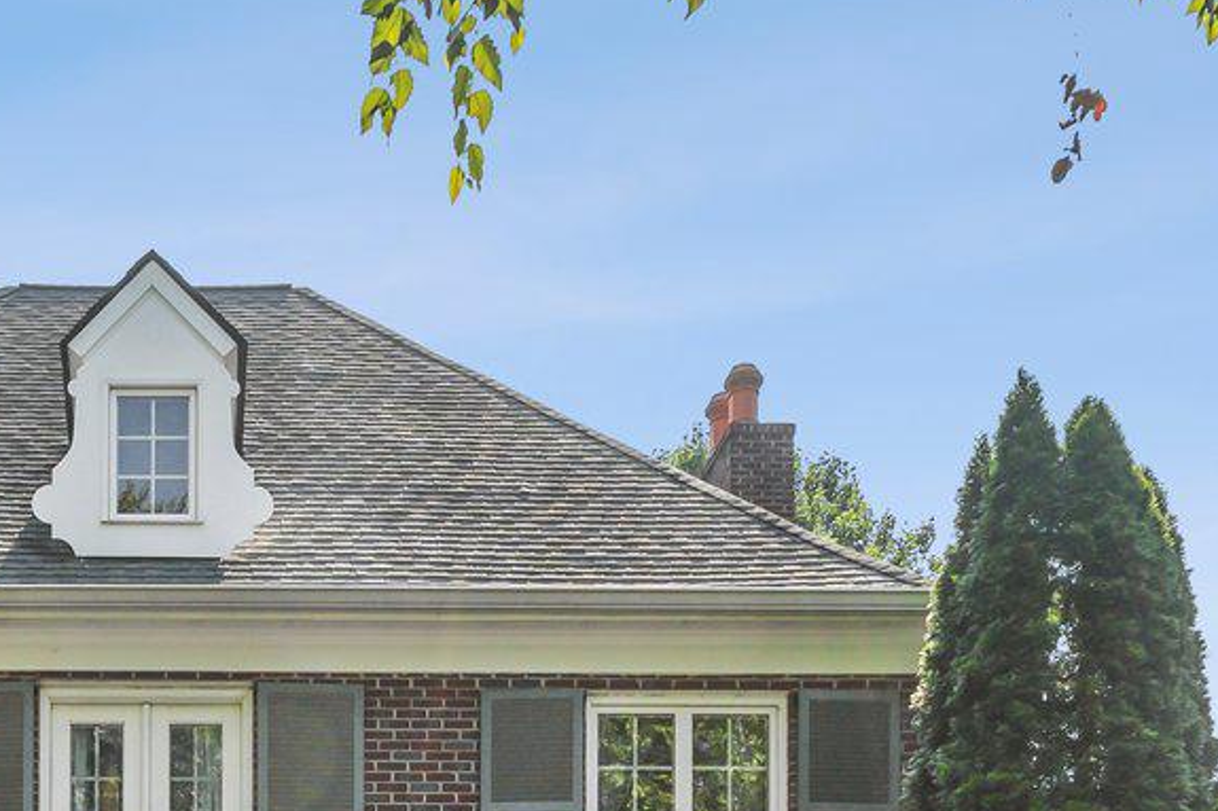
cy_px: 1125
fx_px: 1988
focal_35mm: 59
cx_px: 176
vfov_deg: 20.5
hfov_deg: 32.7
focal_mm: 16.5
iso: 200
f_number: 7.1
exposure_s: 1/500
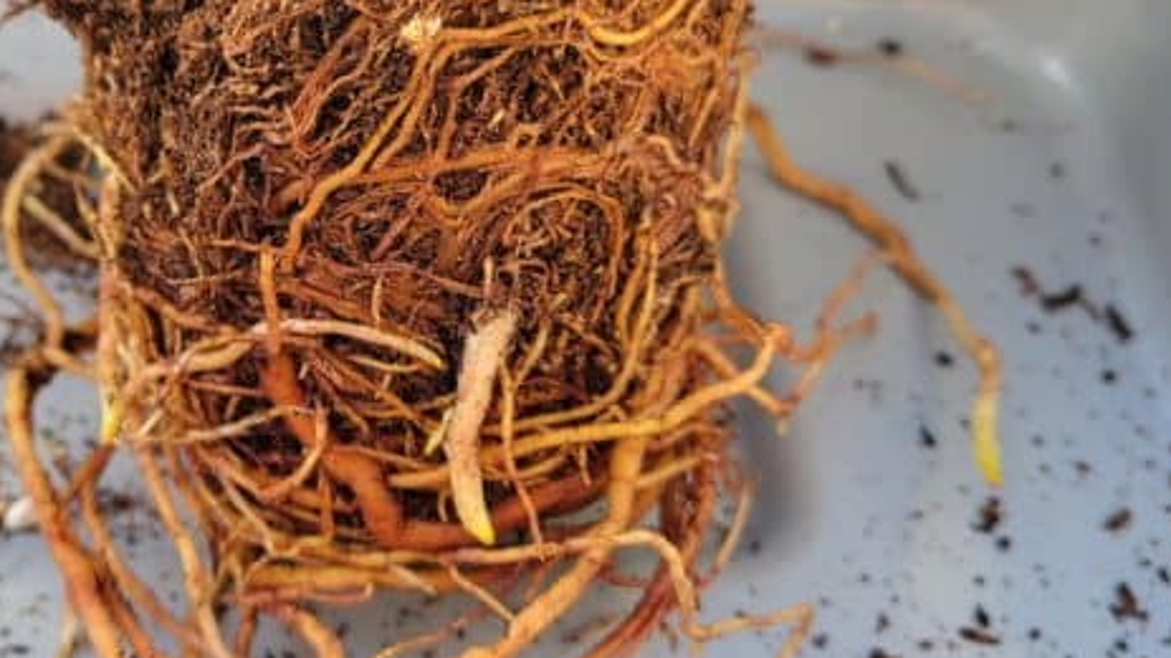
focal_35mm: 47
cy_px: 278
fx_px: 1459
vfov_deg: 25.4
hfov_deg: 42.9
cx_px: 357
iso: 40
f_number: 1.8
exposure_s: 1/120
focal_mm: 5.4
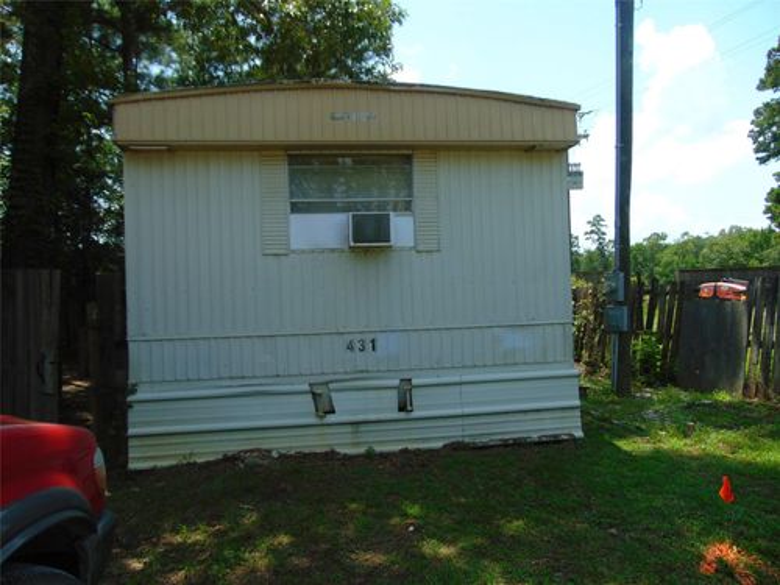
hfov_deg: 69.4
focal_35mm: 25
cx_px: 390
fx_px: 563
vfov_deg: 54.9
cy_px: 292
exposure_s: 1/640
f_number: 3
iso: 80
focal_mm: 4.5
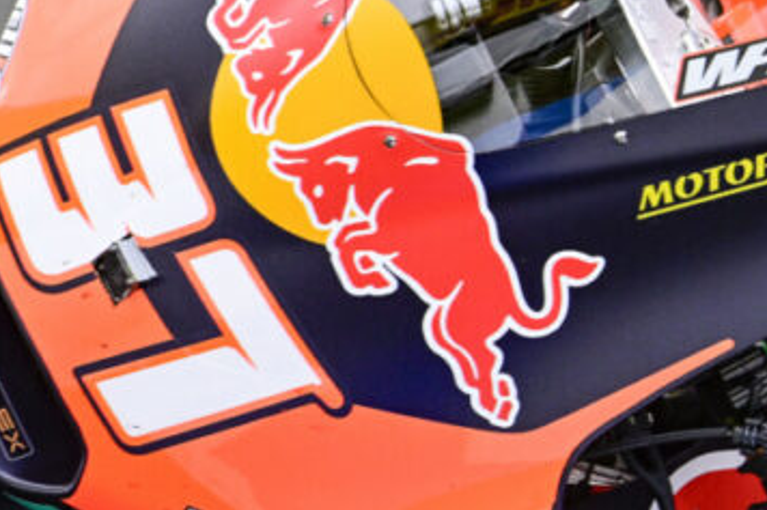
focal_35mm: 1724
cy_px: 179
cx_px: 1028
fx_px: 36712
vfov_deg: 0.8
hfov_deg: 1.2
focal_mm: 600
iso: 1250
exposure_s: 1/800
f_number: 10
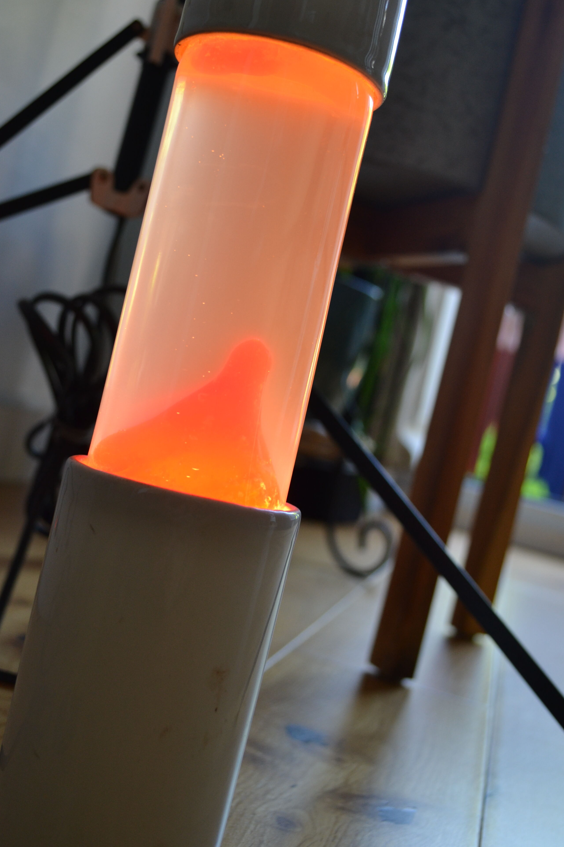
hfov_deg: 31.2
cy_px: 367
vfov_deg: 45.3
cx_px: 253
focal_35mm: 43
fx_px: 1010
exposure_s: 1/80
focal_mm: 24
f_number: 4.2
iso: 400
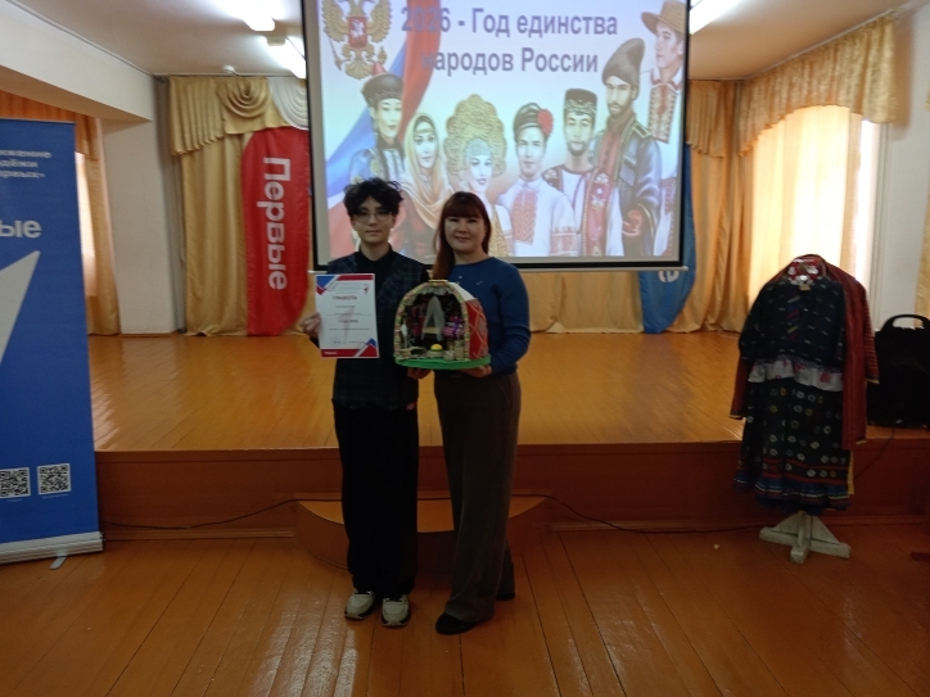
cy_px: 348
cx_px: 465
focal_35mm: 27
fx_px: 725
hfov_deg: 65.3
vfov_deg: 51.4
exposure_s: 1/50
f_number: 1.9
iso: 451
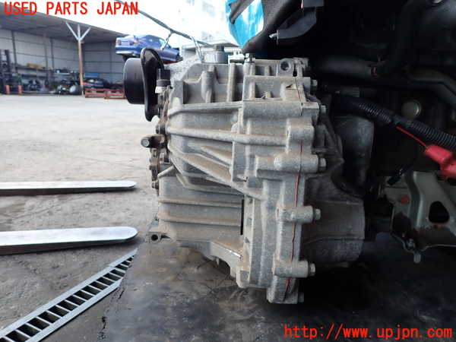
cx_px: 228
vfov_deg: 54.9
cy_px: 171
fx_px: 329
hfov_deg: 69.4
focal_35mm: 25
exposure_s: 1/160
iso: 100
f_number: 2.8
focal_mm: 4.5
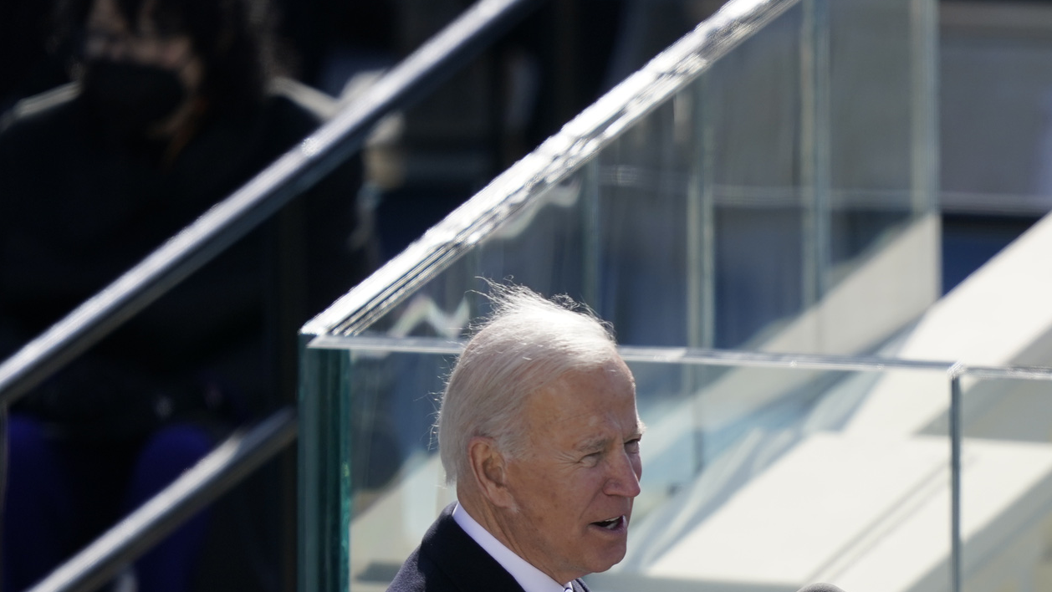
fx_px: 33311
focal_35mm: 1194
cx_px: 985
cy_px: 587
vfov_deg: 1.0
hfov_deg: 1.8
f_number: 4
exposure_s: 1/2500
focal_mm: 560
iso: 250
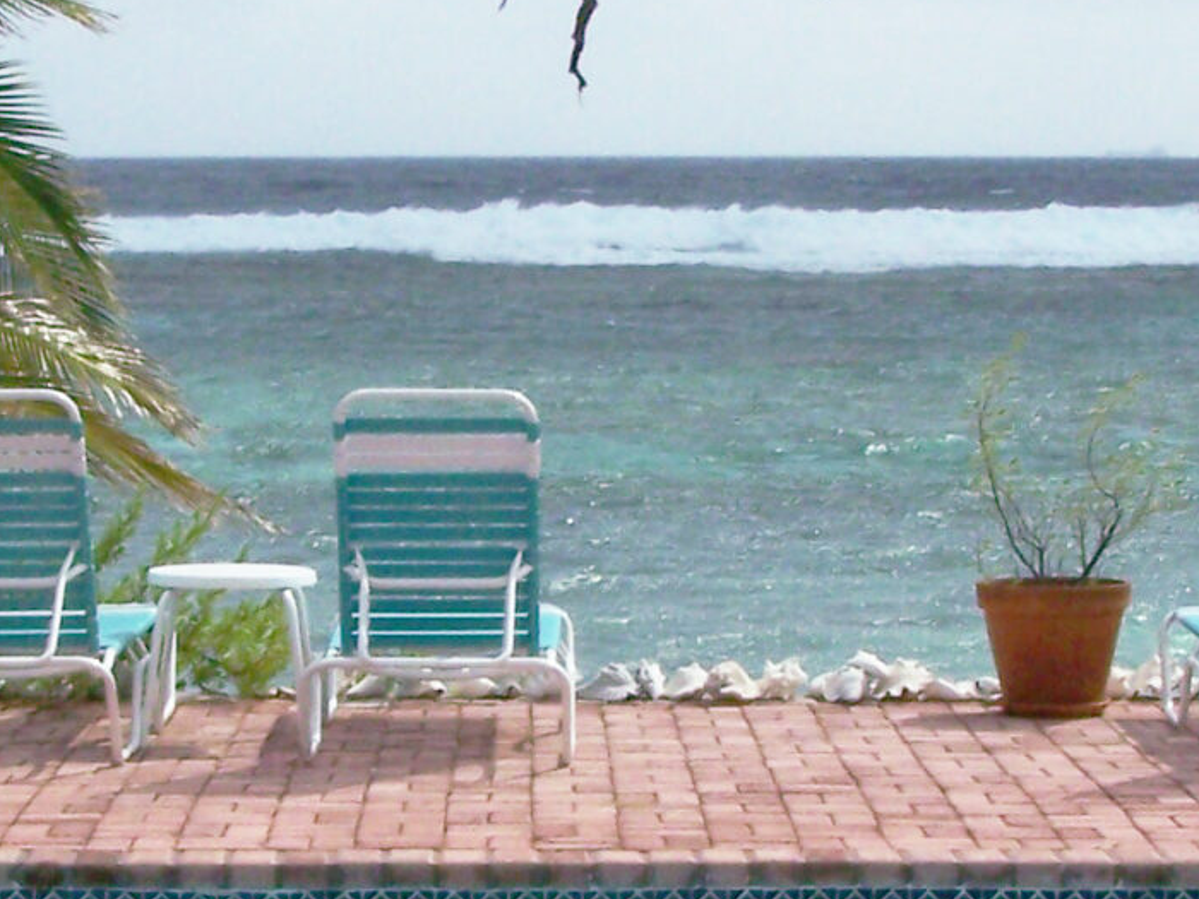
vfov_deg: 10.7
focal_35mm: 139
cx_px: 584
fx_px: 4815
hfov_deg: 14.2
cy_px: 565
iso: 64
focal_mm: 6.3
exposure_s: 1/1000
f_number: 5.6
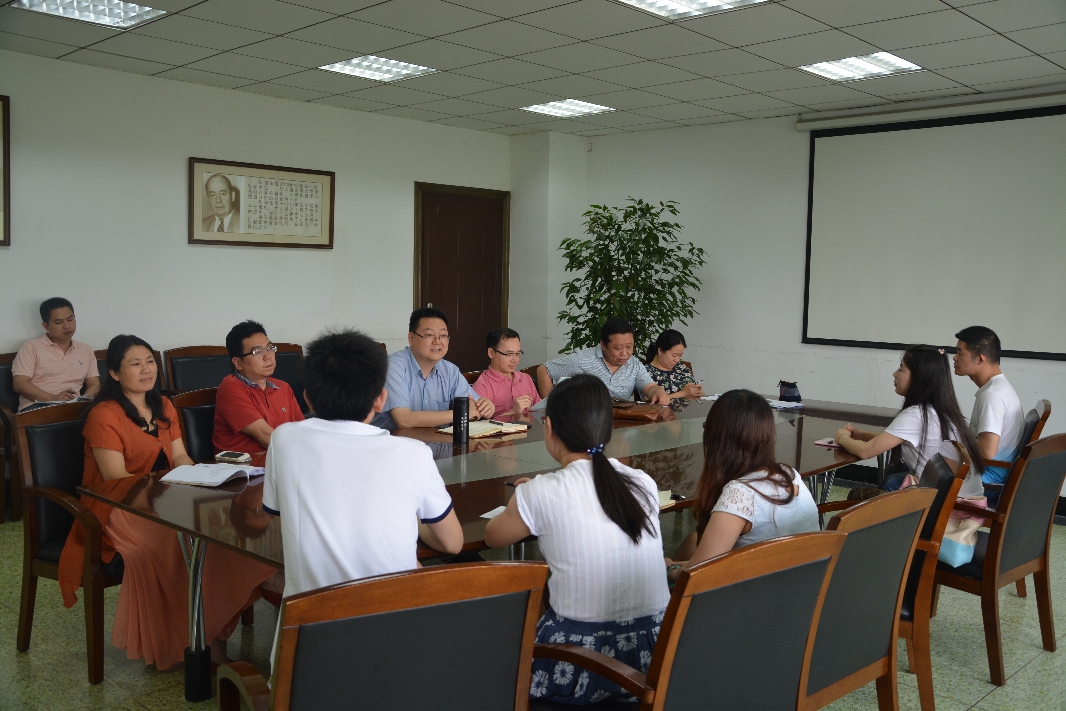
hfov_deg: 57.2
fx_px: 977
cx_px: 533
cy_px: 356
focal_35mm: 33
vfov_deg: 40.0
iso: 400
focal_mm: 22
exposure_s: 1/80
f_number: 4.5
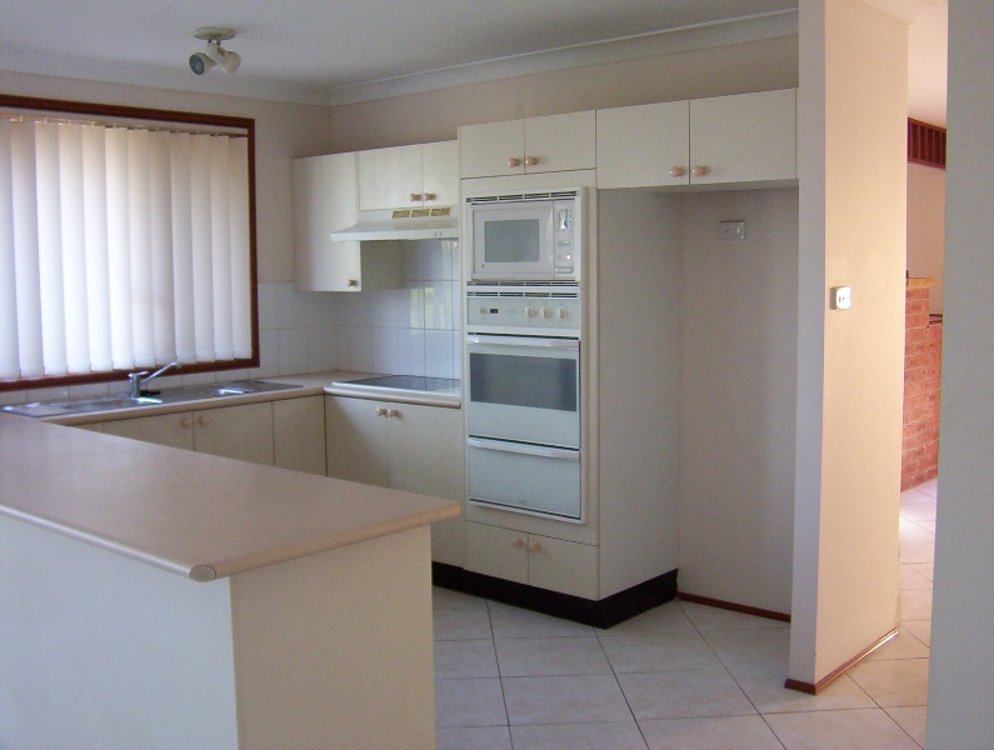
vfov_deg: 39.8
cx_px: 497
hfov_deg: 51.3
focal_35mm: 36
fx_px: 1036
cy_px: 375
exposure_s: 1/30.8
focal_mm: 5.54
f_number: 2.76
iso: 140
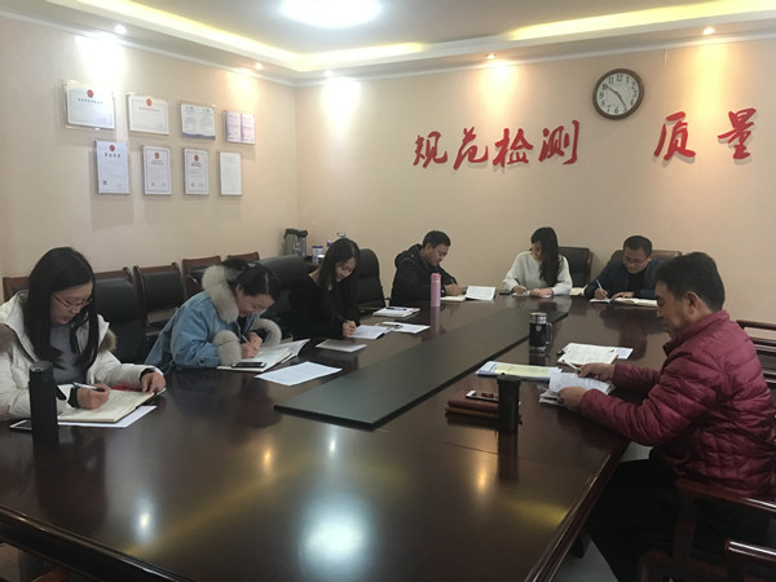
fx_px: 650
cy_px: 291
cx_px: 388
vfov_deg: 48.2
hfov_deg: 61.7
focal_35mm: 29
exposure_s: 1/25
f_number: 2.2
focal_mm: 4.15
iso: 200
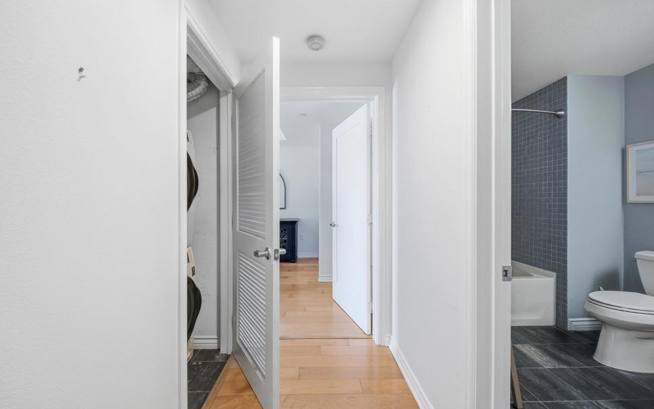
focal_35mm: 13
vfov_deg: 82.8
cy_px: 209
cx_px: 320
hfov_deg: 109.3
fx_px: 232
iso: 400
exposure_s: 1/800
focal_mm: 12
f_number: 4
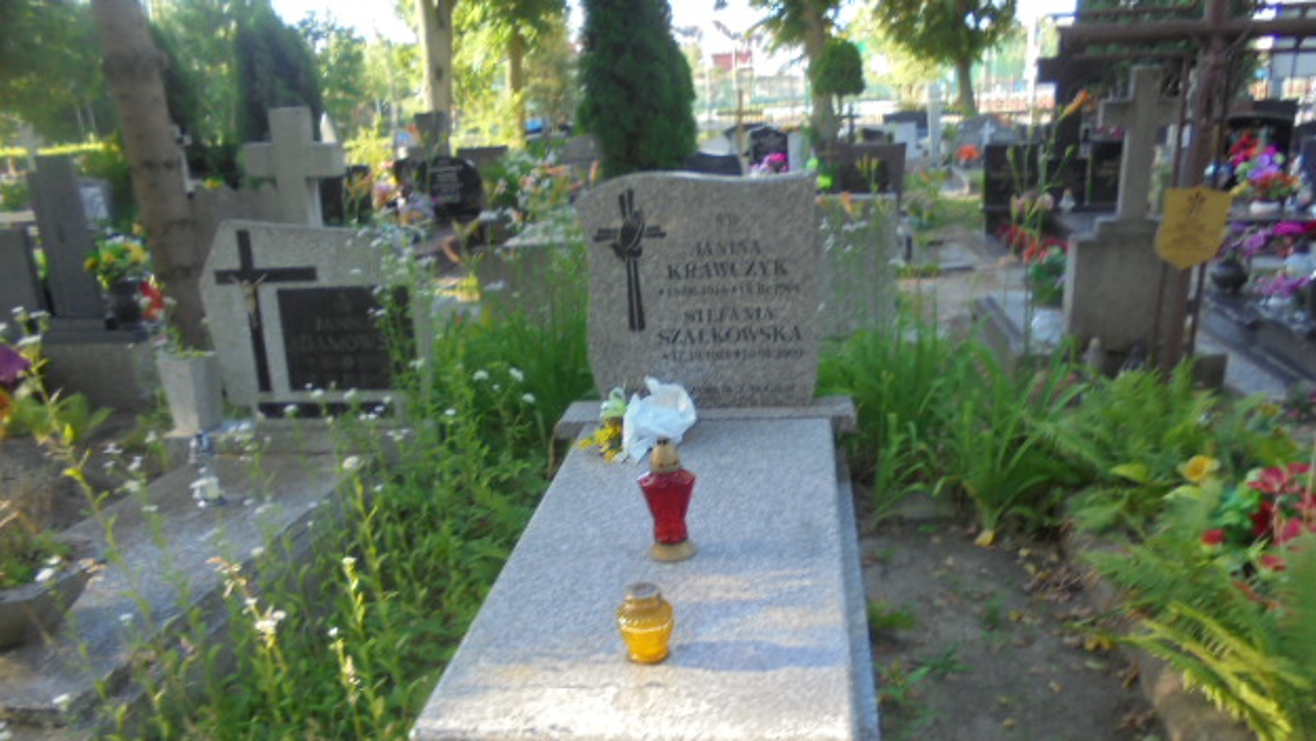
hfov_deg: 66.0
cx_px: 667
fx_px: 1012
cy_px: 455
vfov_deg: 40.0
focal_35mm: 29
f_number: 3.5
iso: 100
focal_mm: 4.6
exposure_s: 1/80
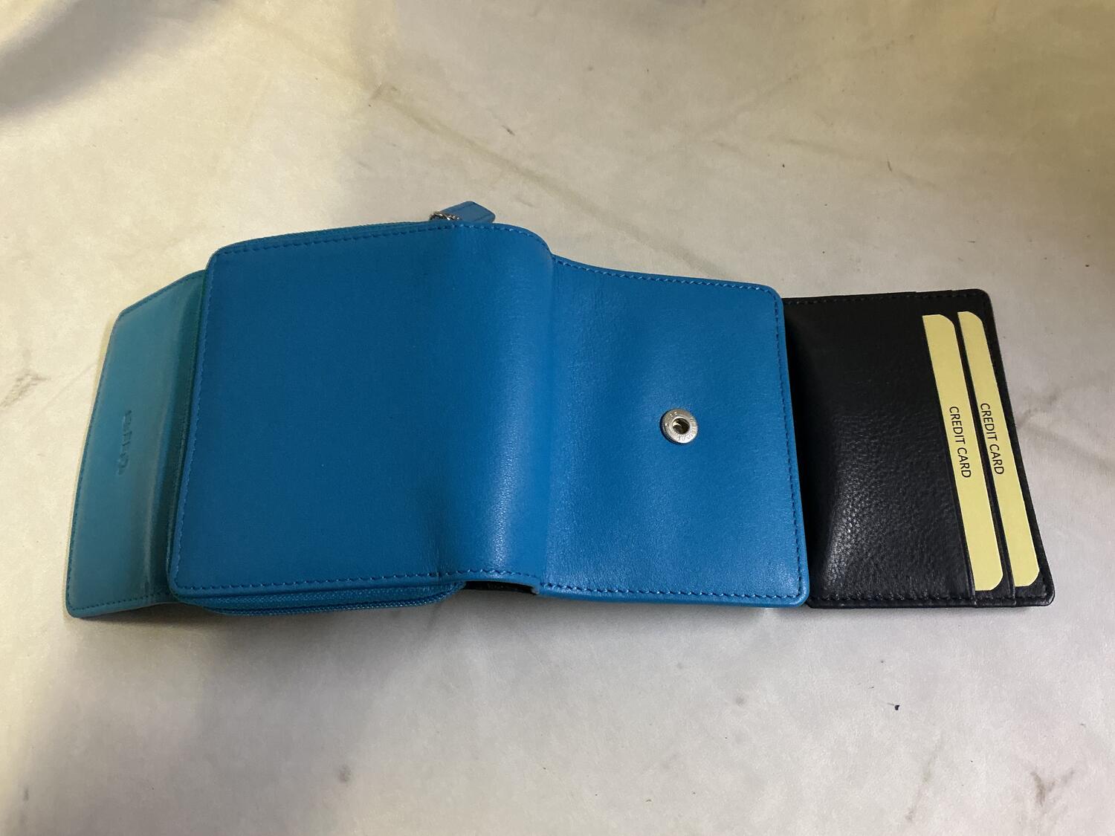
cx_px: 558
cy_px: 418
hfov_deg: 61.7
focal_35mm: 29
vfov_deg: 48.2
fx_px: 934
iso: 160
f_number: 1.8
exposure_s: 1/50
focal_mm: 3
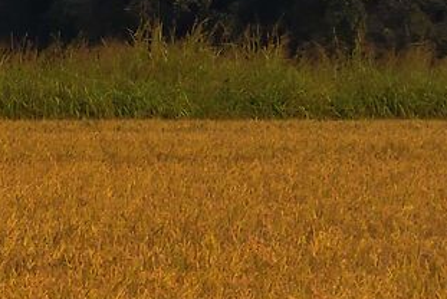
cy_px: -240
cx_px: -1038
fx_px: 3927
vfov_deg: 4.3
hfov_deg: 5.9
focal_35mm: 316
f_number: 5.6
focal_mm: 27
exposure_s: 1/950
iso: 160
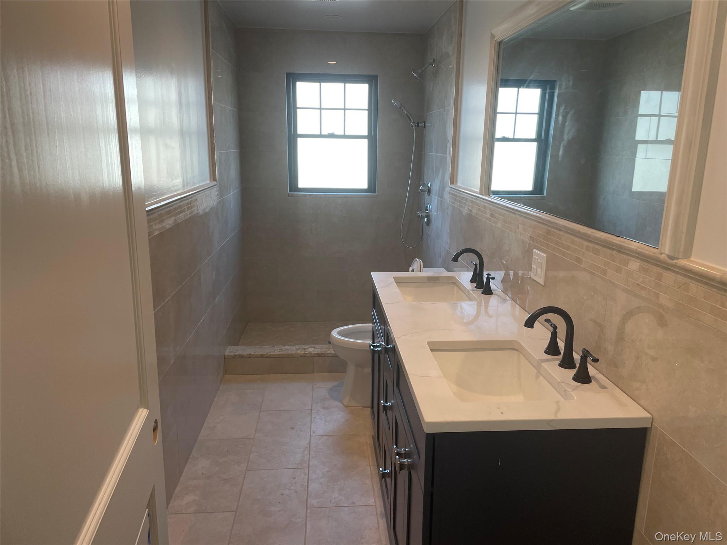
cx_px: 364
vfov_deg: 53.1
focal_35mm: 26
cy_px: 272
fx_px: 546
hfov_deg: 67.3
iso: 64
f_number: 1.6
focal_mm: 4.2
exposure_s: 1/120
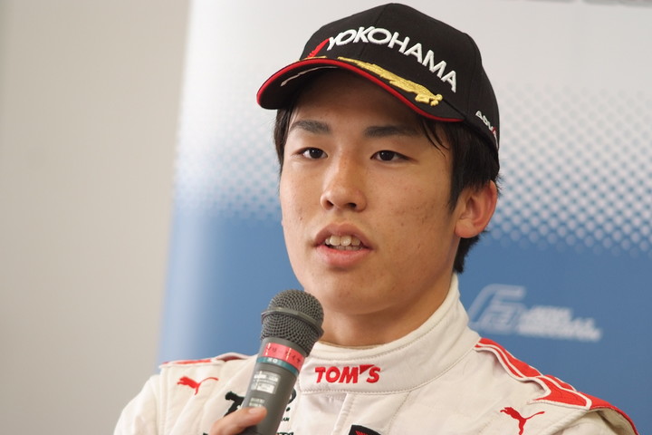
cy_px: 218
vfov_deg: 5.1
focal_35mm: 270
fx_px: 4890
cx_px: 326
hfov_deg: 7.6
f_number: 2.8
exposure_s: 1/125
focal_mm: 180
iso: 800
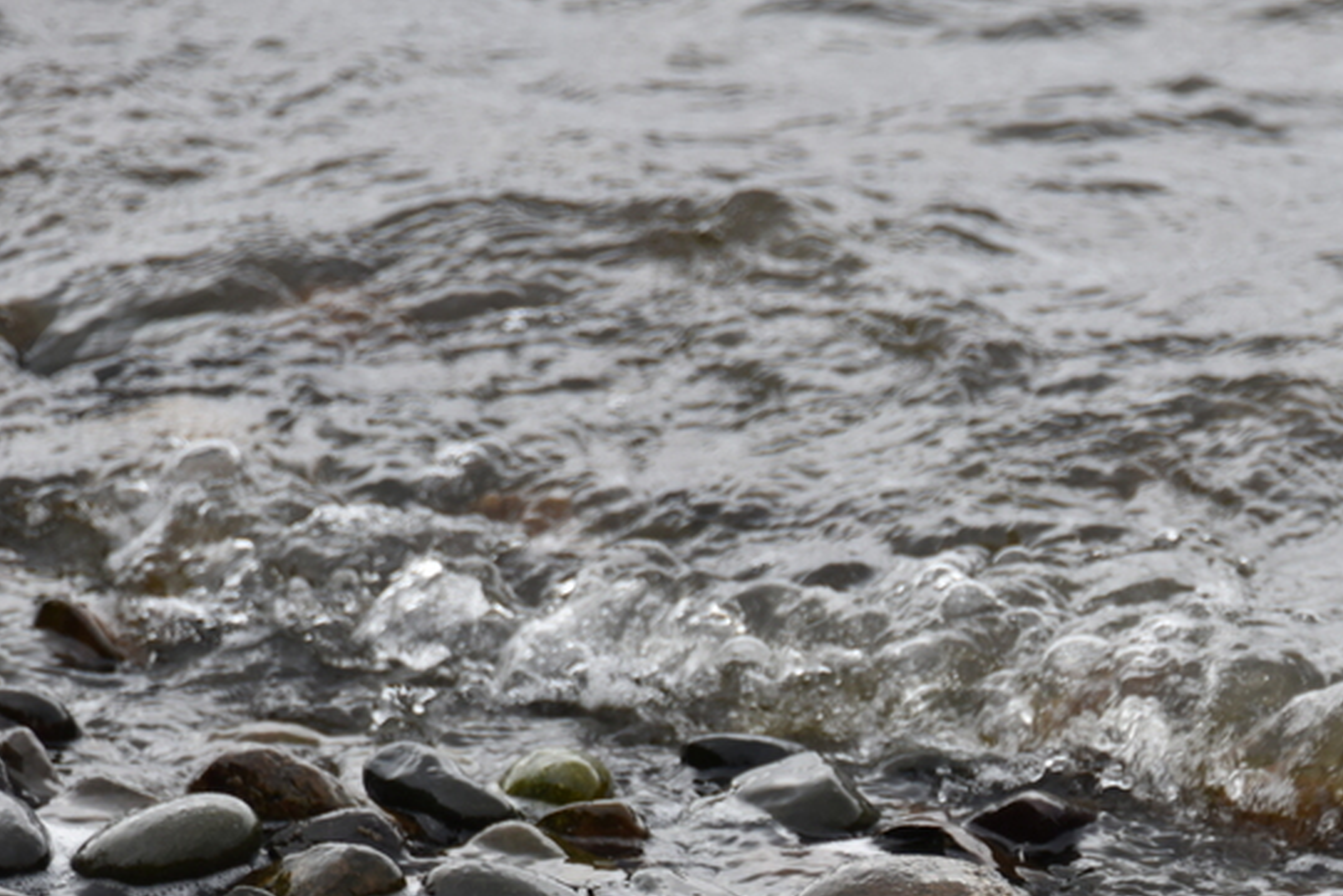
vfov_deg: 3.2
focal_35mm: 426
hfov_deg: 4.8
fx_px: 15895
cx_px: 1038
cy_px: 951
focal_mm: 180
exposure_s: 1/400
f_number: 5.6
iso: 280
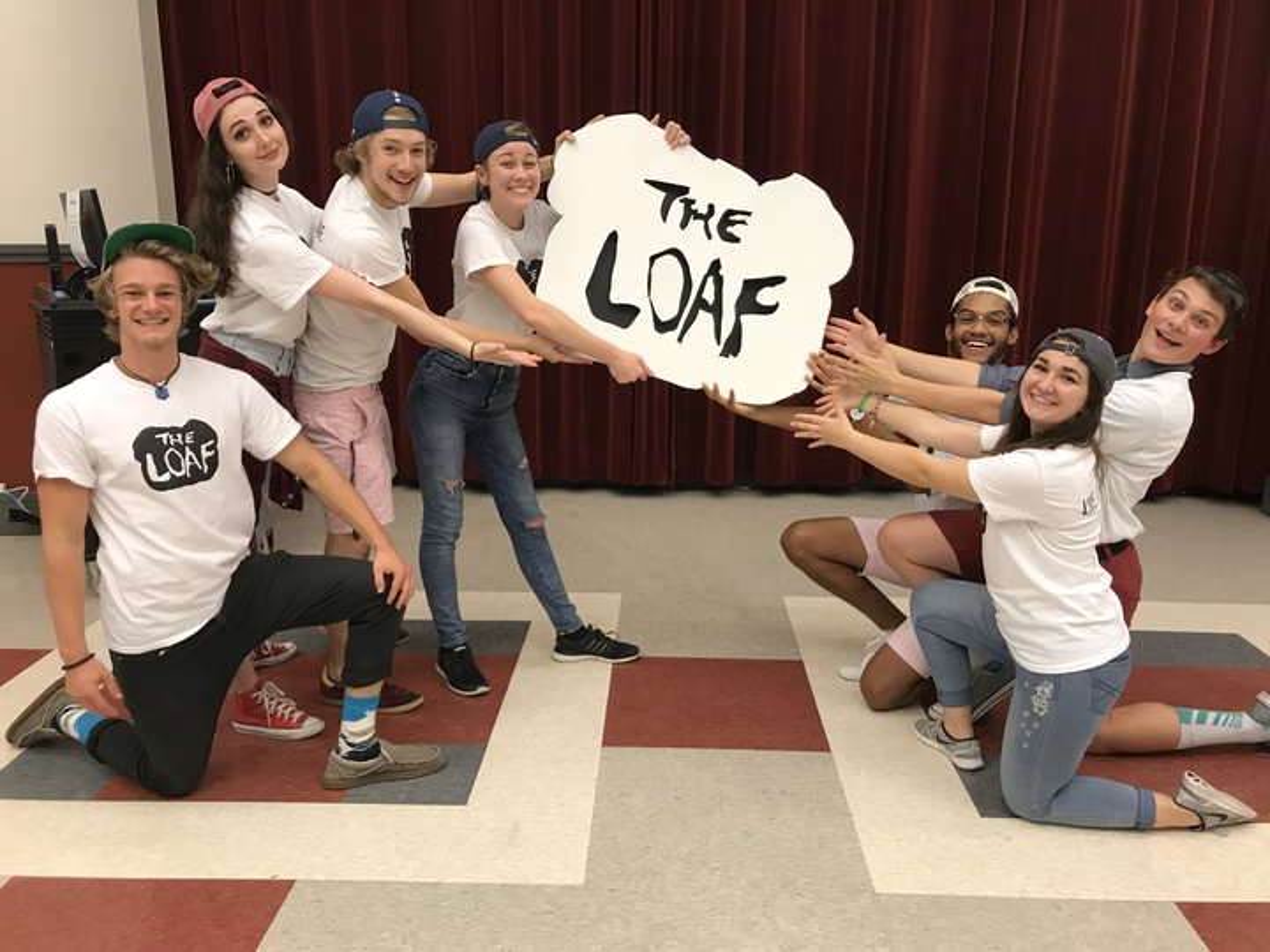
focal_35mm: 28
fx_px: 1027
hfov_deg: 63.4
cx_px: 635
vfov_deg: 49.7
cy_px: 476
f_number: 1.8
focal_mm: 3.99
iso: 40
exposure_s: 1/17
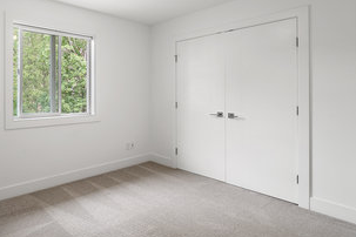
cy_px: 94
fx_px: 227
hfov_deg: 72.4
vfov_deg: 54.7
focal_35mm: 23
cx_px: 103
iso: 320
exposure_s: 1/6
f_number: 6.3
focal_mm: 16
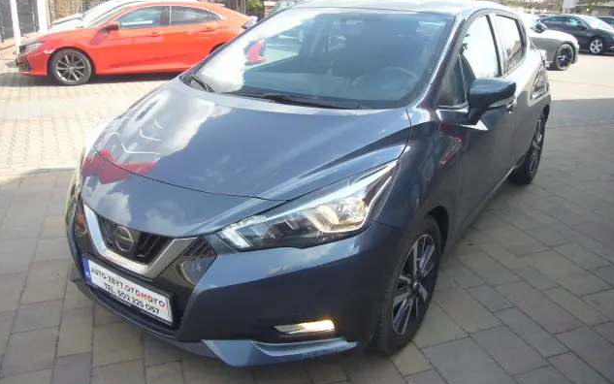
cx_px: 307
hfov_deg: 62.9
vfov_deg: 41.8
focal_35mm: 30
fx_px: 502
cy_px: 176
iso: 80
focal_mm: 4.6
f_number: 2.8
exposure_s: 1/200
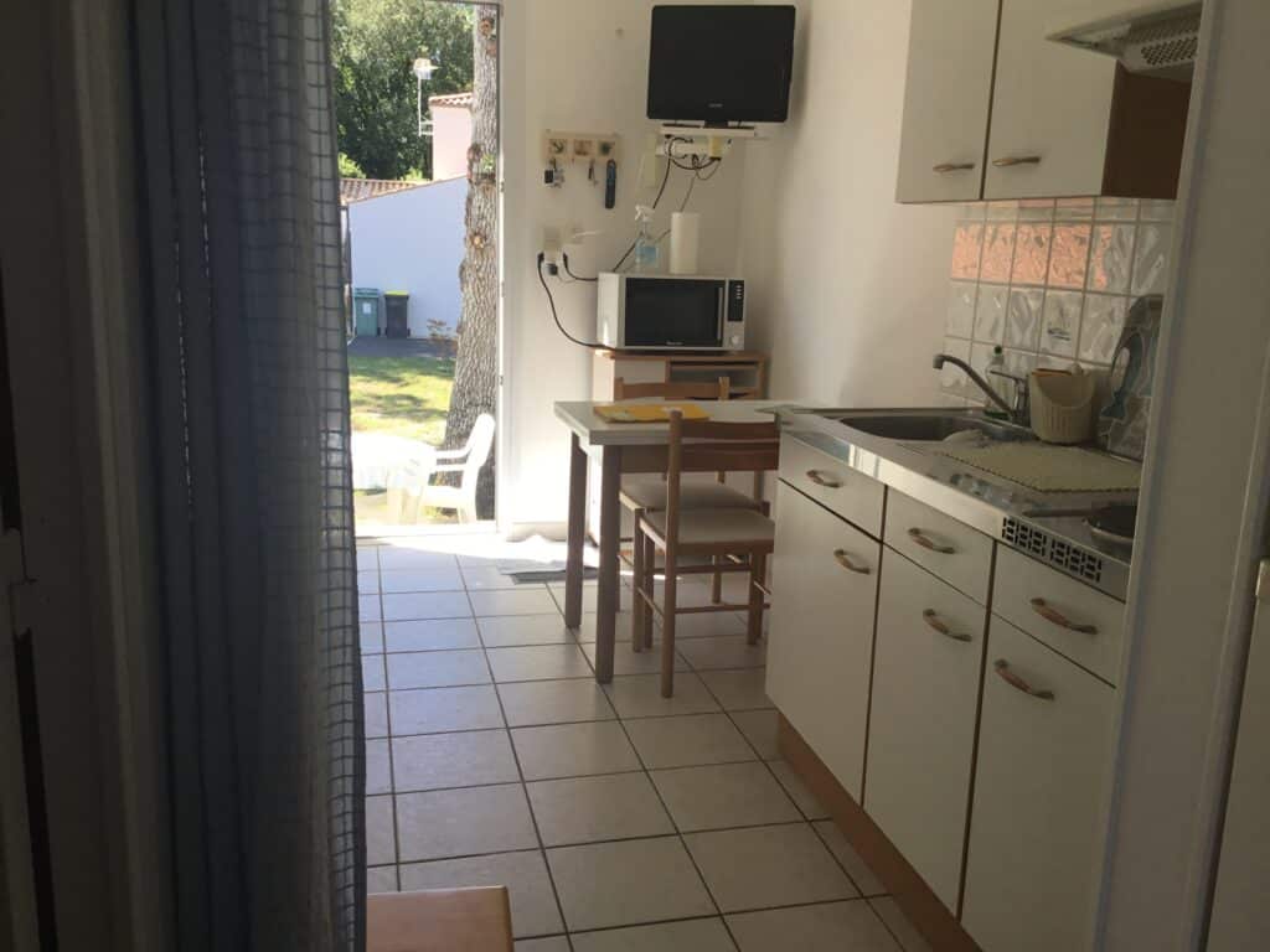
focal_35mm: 31
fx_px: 1137
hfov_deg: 58.4
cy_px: 476
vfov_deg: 45.4
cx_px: 635
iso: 25
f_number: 2.4
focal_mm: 3.3
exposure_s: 1/179
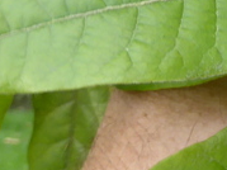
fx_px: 937
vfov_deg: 10.2
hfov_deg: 13.1
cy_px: -25
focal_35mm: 143
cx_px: 341
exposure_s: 1/60
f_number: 3.3
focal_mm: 4.3
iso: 100
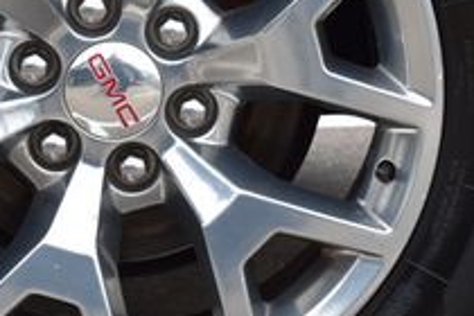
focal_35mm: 183
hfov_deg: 11.2
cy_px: 90
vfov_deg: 7.5
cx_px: 158
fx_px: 2409
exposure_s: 1/125
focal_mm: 40
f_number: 9
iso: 400
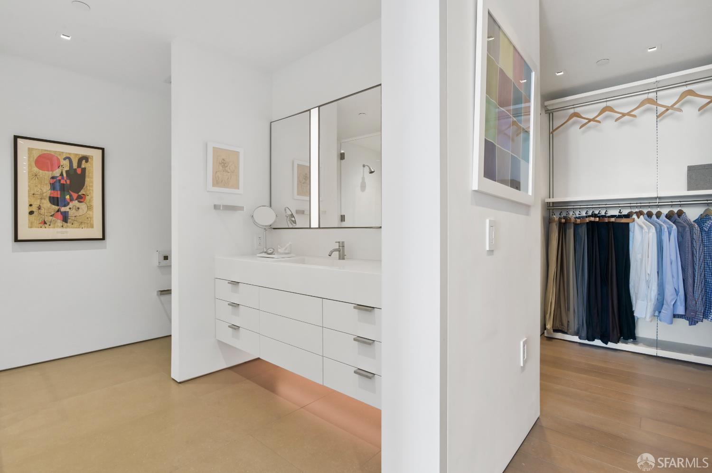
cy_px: 236
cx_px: 356
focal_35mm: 17
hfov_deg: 93.3
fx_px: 336
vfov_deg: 70.3
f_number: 11
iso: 400
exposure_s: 1/13
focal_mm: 17
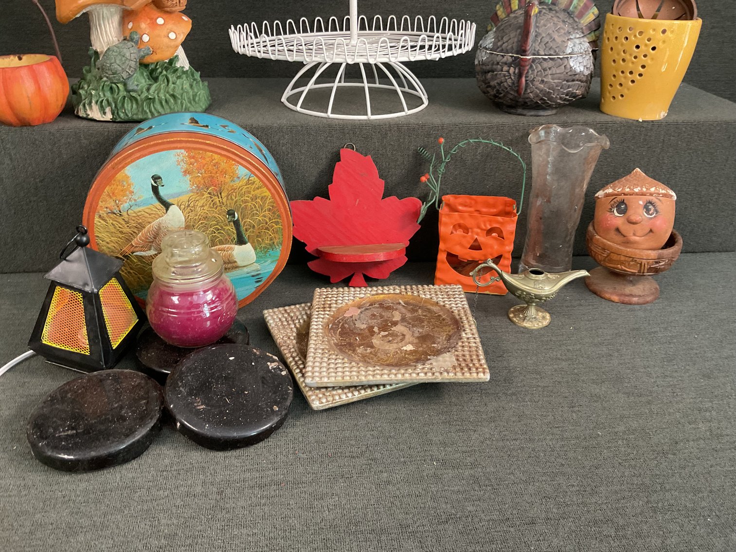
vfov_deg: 48.2
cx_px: 368
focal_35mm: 29
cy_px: 276
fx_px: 617
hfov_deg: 61.7
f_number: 1.8
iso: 250
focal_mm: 3
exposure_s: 1/60
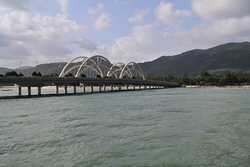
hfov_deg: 51.9
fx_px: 257
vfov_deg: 35.9
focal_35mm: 37
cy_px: 84
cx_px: 125
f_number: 9
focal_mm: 37
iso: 160
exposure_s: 1/320
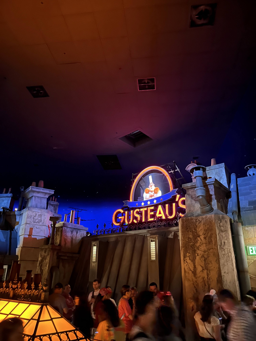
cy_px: 170
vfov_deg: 67.3
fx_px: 256
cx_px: 128
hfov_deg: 53.1
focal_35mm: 26
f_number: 1.6
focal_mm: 5.1
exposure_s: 1/9
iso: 2500
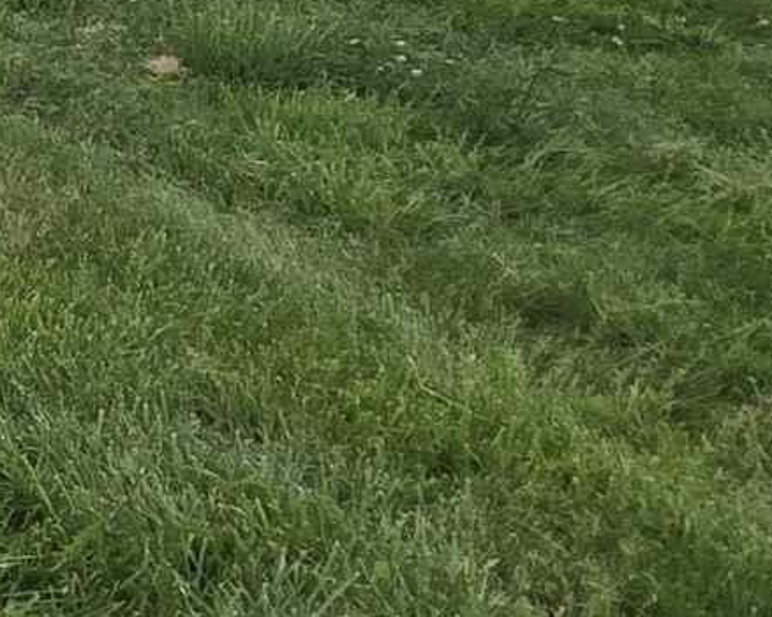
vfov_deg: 16.4
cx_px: -1317
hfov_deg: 12.8
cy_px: -167
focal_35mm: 89
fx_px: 2033
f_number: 2.2
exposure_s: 1/2558
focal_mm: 2.2
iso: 50
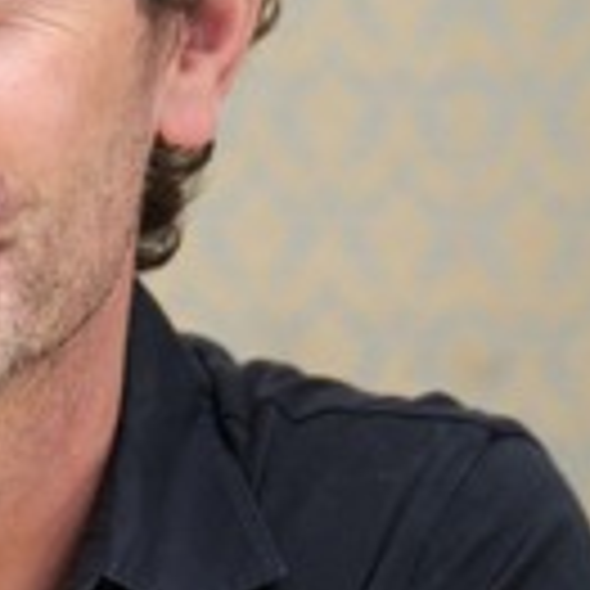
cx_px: 5
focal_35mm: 441
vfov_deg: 4.0
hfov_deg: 4.0
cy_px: 275
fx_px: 8504
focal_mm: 170
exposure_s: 1/60
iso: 640
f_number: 5.6
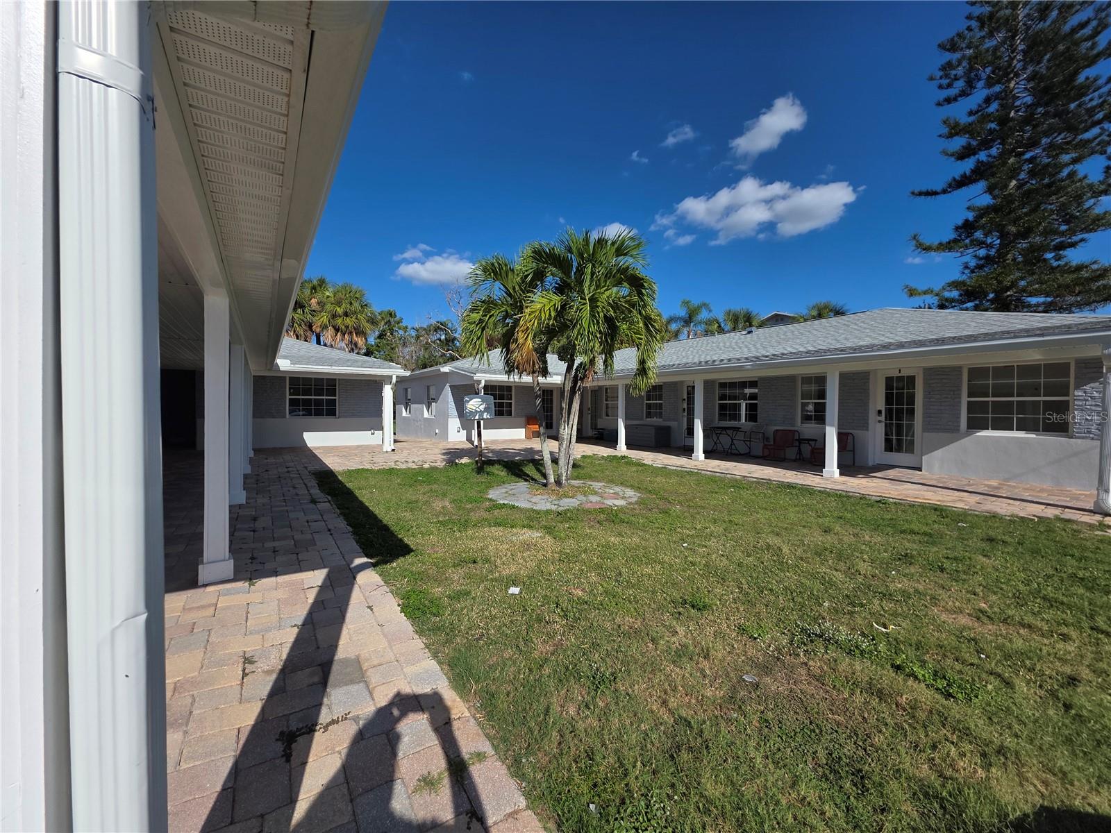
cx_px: 556
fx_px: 417
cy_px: 416
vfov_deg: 89.9
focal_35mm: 13
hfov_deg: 106.2
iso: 40
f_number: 1.9
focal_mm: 2.2
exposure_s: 1/3873
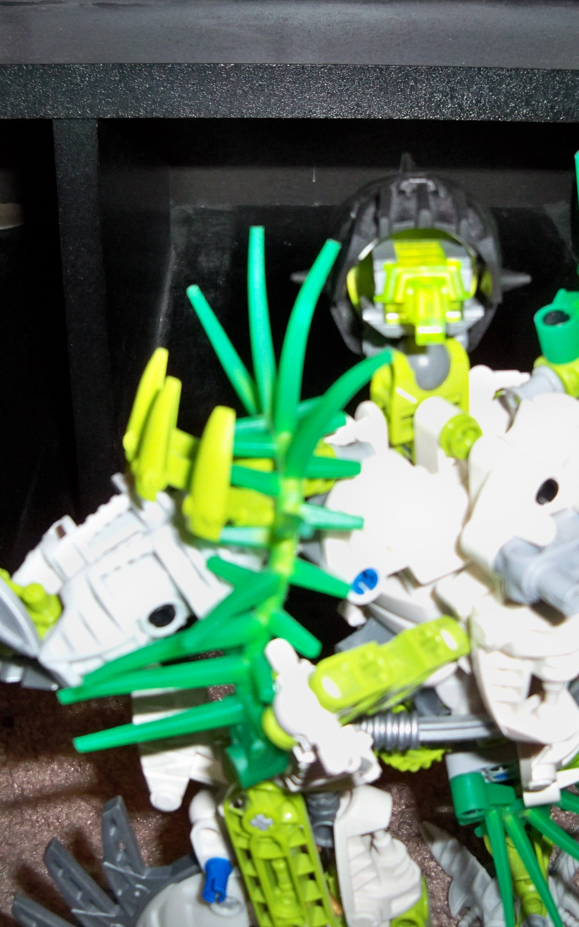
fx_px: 1262
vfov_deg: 40.3
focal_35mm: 50
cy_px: 463
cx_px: 356
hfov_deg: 25.8
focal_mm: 6.2
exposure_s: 1/30
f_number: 3.5
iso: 200
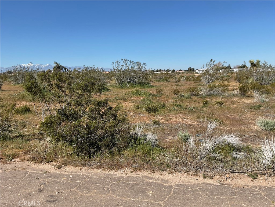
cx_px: 138
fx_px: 230
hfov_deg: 61.7
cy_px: 104
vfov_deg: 48.2
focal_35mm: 29
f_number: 1.8
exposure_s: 1/2320
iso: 16
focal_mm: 3
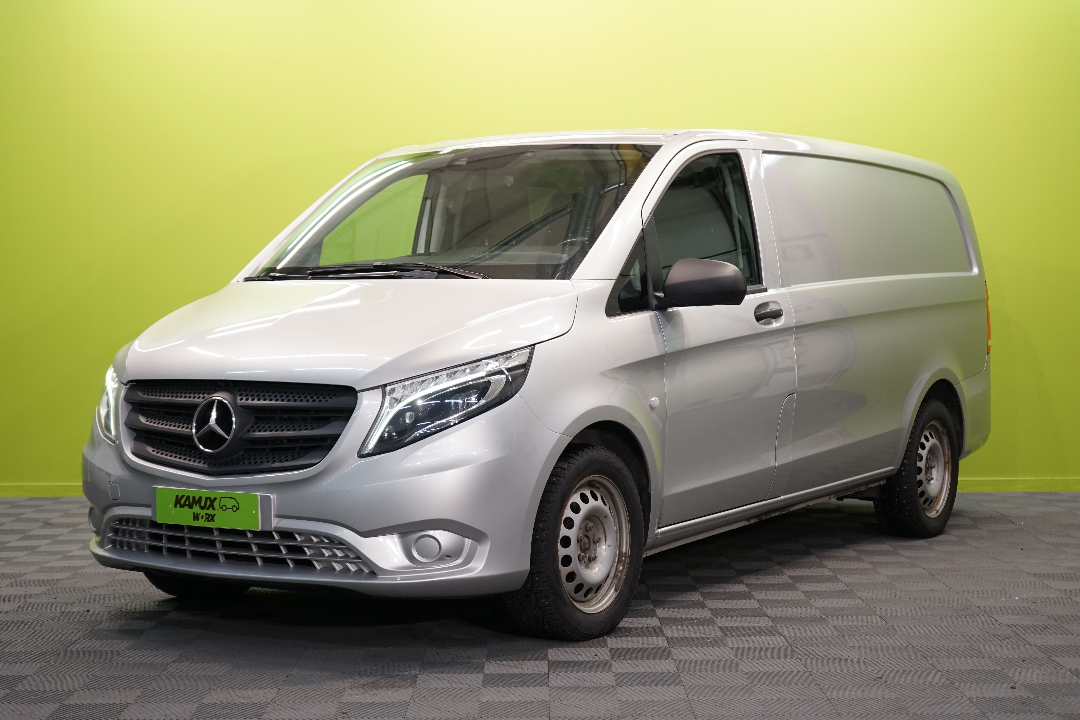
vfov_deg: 22.6
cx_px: 540
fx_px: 1800
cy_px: 360
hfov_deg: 33.4
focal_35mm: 60
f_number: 5
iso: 800
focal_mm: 60
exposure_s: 1/60
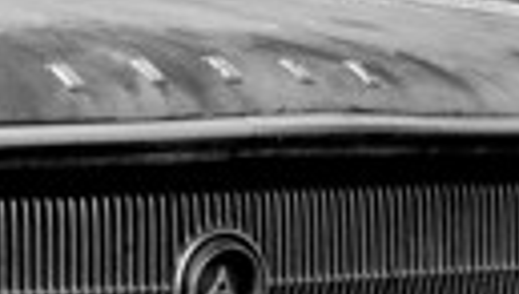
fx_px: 3013
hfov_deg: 9.8
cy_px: 284
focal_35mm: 219
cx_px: 52
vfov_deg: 5.6
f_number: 6.3
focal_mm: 45
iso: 200
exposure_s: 1/160
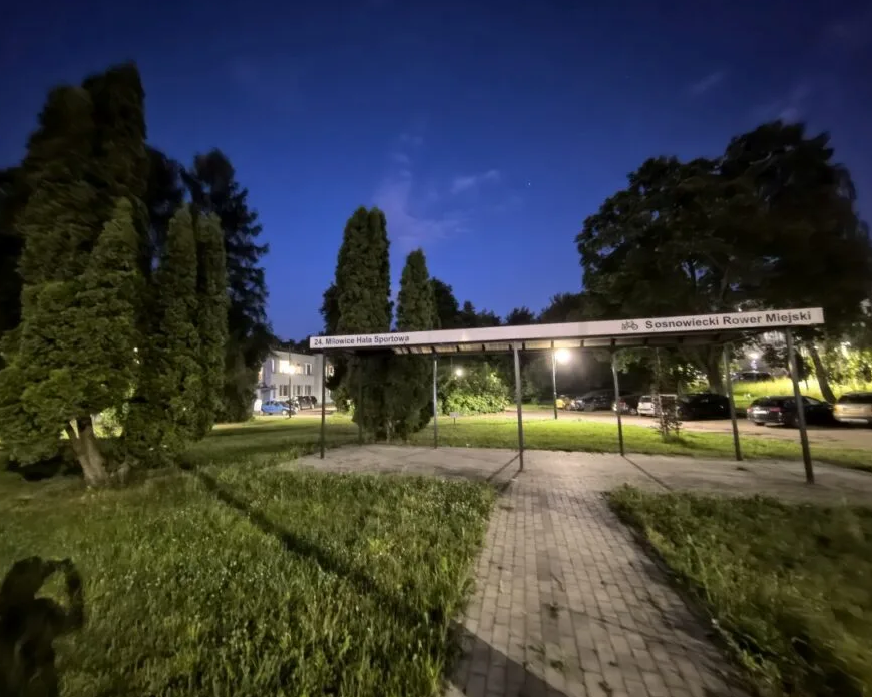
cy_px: 339
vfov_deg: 88.0
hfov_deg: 100.5
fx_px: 361
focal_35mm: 14
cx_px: 402
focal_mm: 1.95
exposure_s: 5
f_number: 2.2
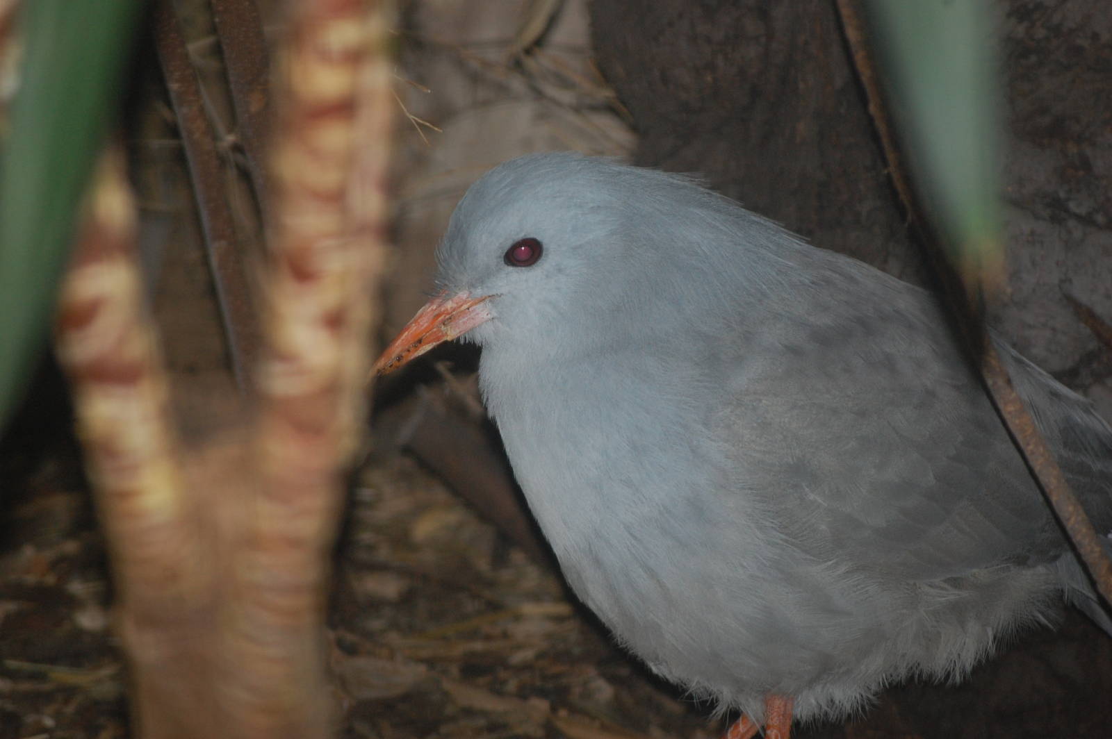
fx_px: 9259
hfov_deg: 6.9
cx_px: 556
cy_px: 370
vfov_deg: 4.6
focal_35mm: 300
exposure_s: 1/60
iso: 640
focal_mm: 200
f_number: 5.6
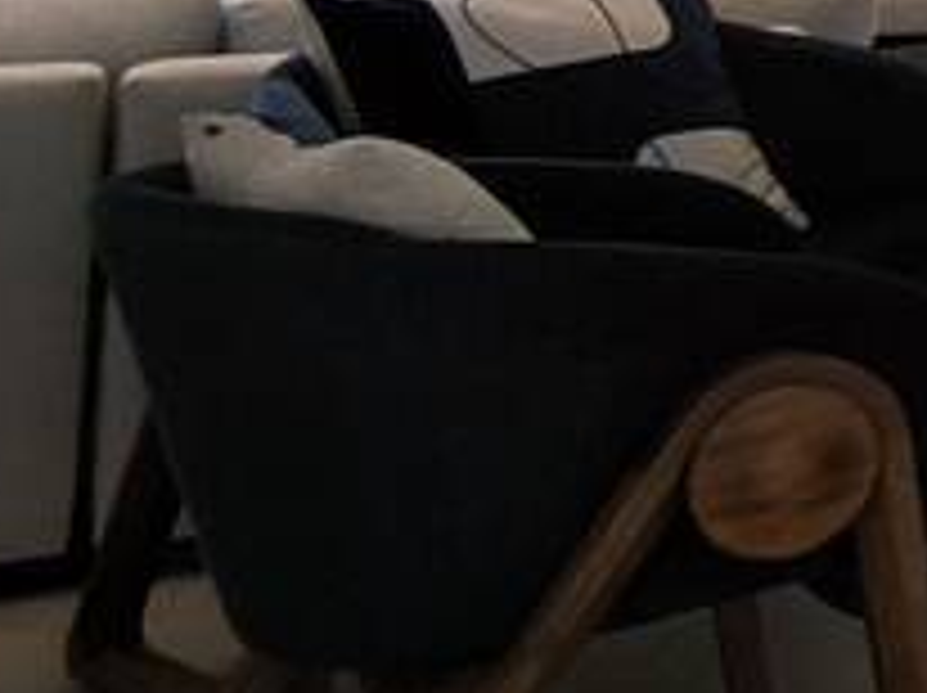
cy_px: -526
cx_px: 2592
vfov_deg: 12.2
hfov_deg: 11.8
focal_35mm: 112
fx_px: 2996
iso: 64
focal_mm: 1.65
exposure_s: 1/60
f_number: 2.2
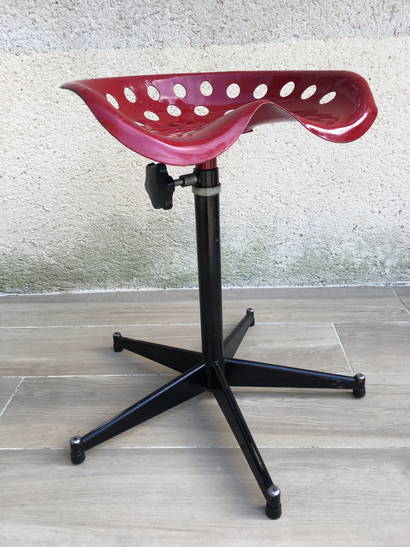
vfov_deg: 61.7
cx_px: 205
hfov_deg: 48.2
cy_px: 274
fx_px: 458
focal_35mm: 29
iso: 25
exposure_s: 1/104
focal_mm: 4.15
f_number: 2.2
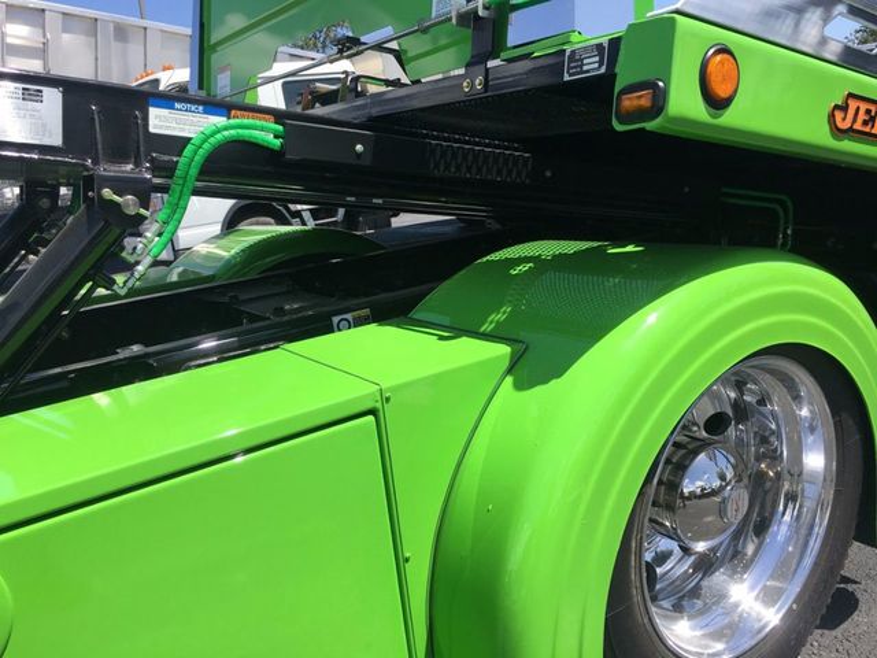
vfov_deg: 48.2
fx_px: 735
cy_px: 329
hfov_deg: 61.7
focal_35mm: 29
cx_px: 438
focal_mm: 4.15
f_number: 2.2
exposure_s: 1/1261
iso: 25
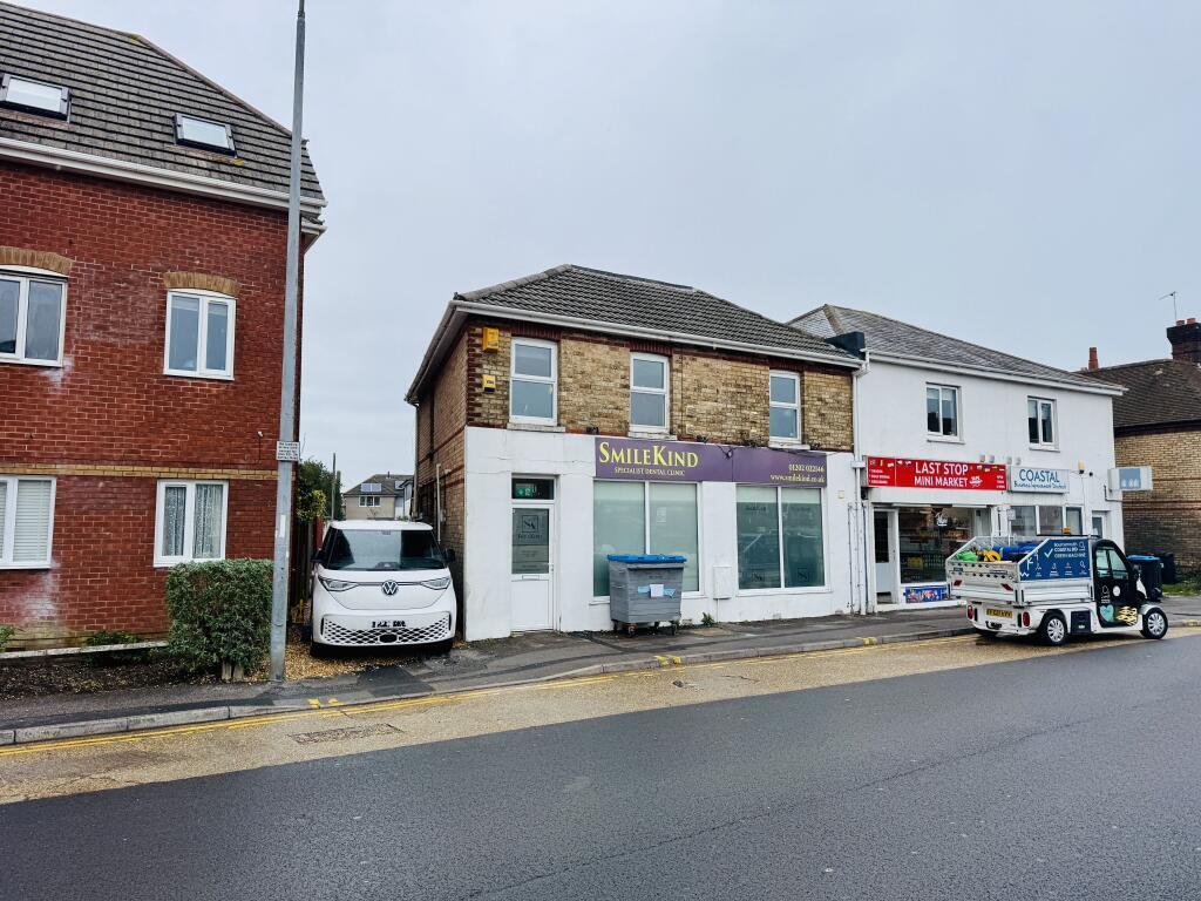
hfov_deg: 71.6
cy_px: 450
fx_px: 833
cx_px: 600
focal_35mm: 24
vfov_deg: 56.8
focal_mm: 6.76
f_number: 1.78
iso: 80
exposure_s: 1/1339
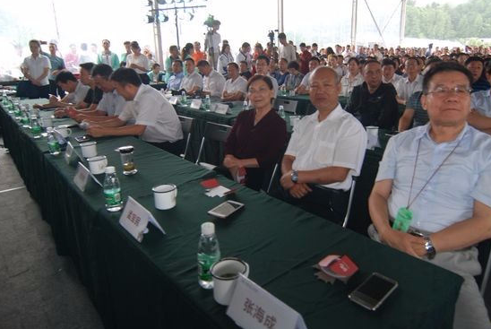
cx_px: 282
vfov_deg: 55.1
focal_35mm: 23
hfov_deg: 75.5
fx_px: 314
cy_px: 142
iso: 400
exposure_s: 1/100
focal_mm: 12
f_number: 4
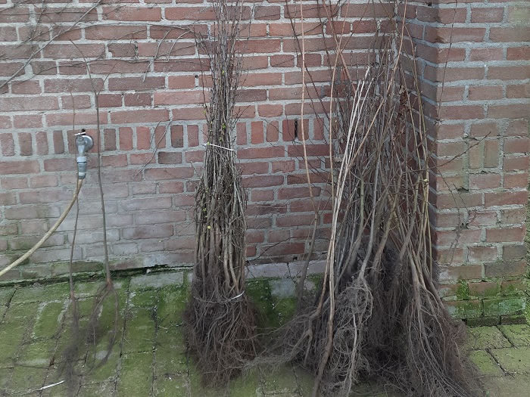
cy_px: 198
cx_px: 265
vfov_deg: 56.8
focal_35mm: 24
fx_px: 367
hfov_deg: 71.6
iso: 32
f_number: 1.8
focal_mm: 5.23
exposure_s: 1/50
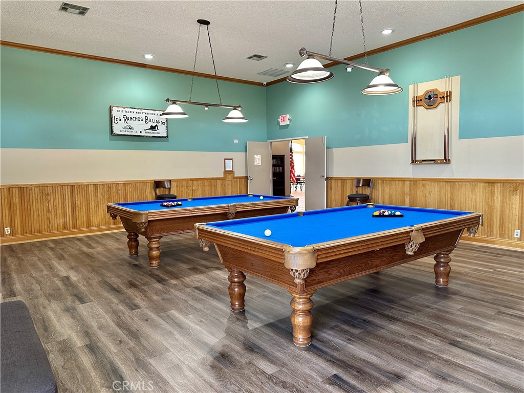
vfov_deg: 56.8
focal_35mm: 24
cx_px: 262
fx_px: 363
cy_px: 196
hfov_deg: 71.6
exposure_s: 1/60
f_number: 1.78
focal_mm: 6.86
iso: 200
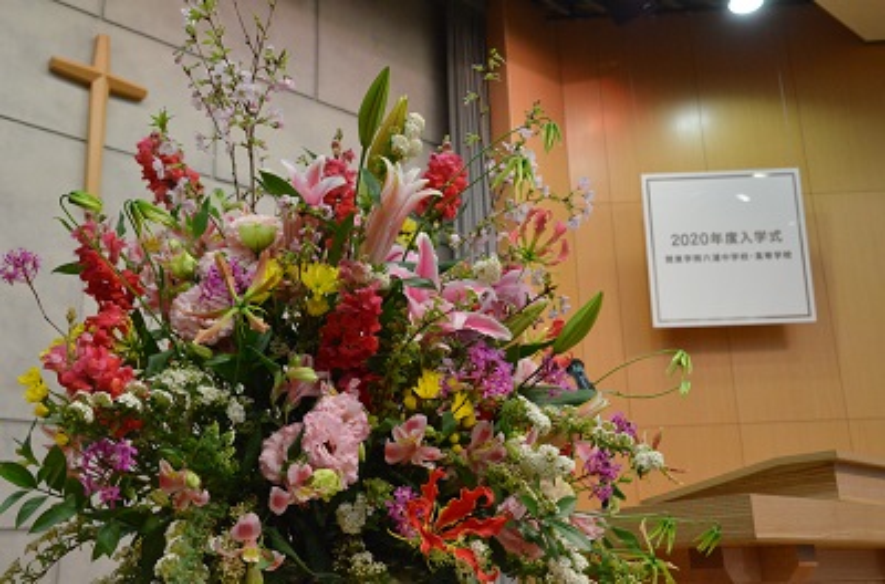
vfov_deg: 32.8
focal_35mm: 40
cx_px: 442
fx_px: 992
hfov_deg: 48.1
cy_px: 292
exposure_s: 1/160
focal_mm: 27
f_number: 6.3
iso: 3200
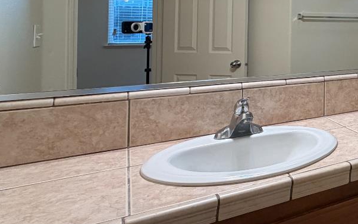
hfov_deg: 39.2
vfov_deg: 32.8
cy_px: 24
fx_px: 361
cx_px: 424
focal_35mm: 37
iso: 250
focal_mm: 2.22
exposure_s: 1/120
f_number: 2.2
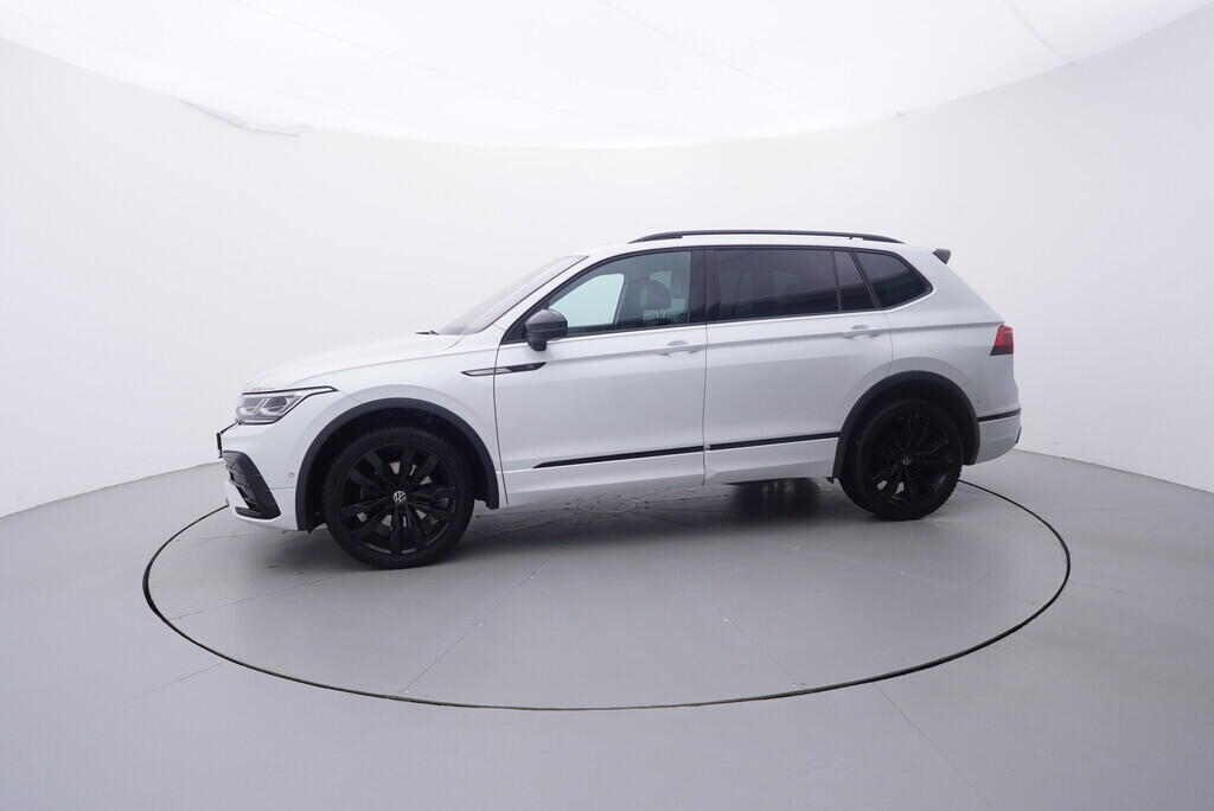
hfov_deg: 77.3
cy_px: 406
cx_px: 607
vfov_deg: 56.2
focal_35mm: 22
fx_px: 759
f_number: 5
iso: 200
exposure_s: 1/80
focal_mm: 15
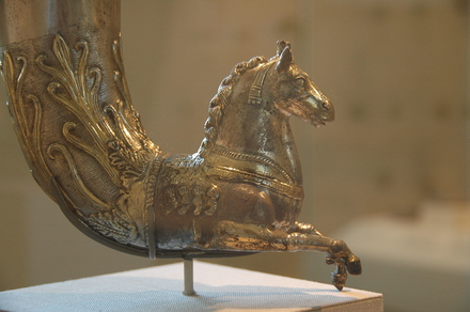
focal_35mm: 93
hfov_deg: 21.9
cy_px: 156
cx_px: 235
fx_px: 1212
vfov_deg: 14.7
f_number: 5
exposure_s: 1/60
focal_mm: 62
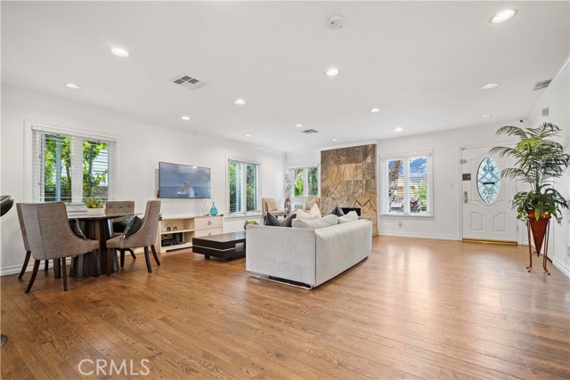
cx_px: 285
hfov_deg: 96.7
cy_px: 190
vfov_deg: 73.8
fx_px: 253
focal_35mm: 16
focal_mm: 16
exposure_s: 1/30
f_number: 8
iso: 8000
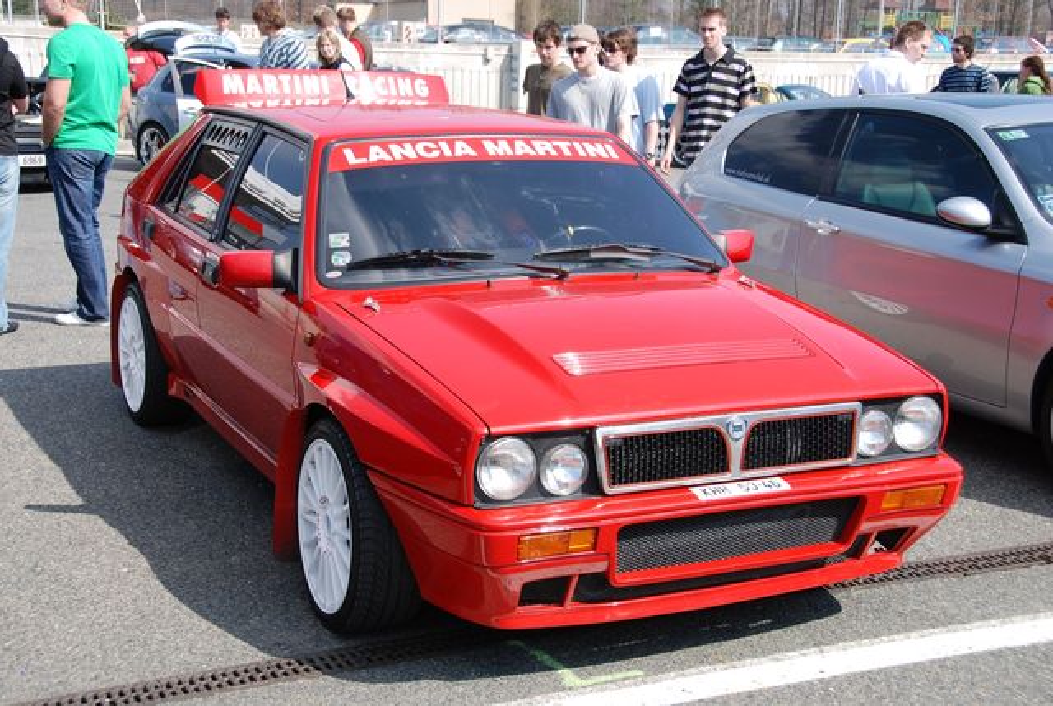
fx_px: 1494
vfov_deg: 26.6
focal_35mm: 51
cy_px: 353
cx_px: 526
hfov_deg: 38.8
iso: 100
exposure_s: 1/200
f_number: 7.1
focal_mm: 34
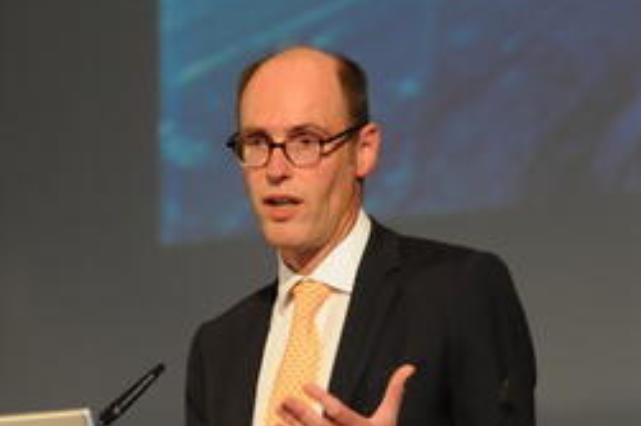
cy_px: 500
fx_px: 9914
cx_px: 317
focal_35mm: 557
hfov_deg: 3.7
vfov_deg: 2.5
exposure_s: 1/125
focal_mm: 155
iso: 800
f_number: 4.5
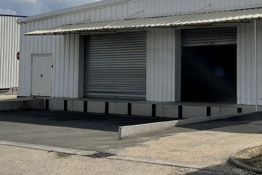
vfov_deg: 17.7
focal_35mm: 76
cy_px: 20
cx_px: 311
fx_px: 553
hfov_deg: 24.3
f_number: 1.6
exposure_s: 1/8403
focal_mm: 4.2
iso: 32
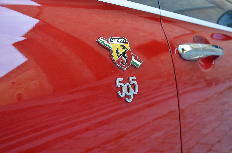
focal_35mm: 42
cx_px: 116
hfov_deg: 46.5
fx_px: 270
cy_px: 76
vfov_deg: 31.8
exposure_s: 1/100
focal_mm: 28
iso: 400
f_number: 5
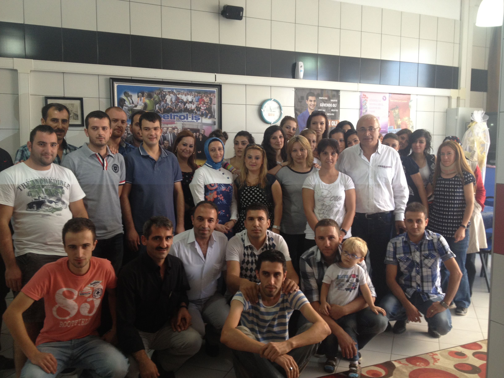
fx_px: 510
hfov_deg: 52.6
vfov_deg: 40.7
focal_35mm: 35
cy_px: 189
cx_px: 252
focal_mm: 4.28
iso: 80
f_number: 2.4
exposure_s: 1/20
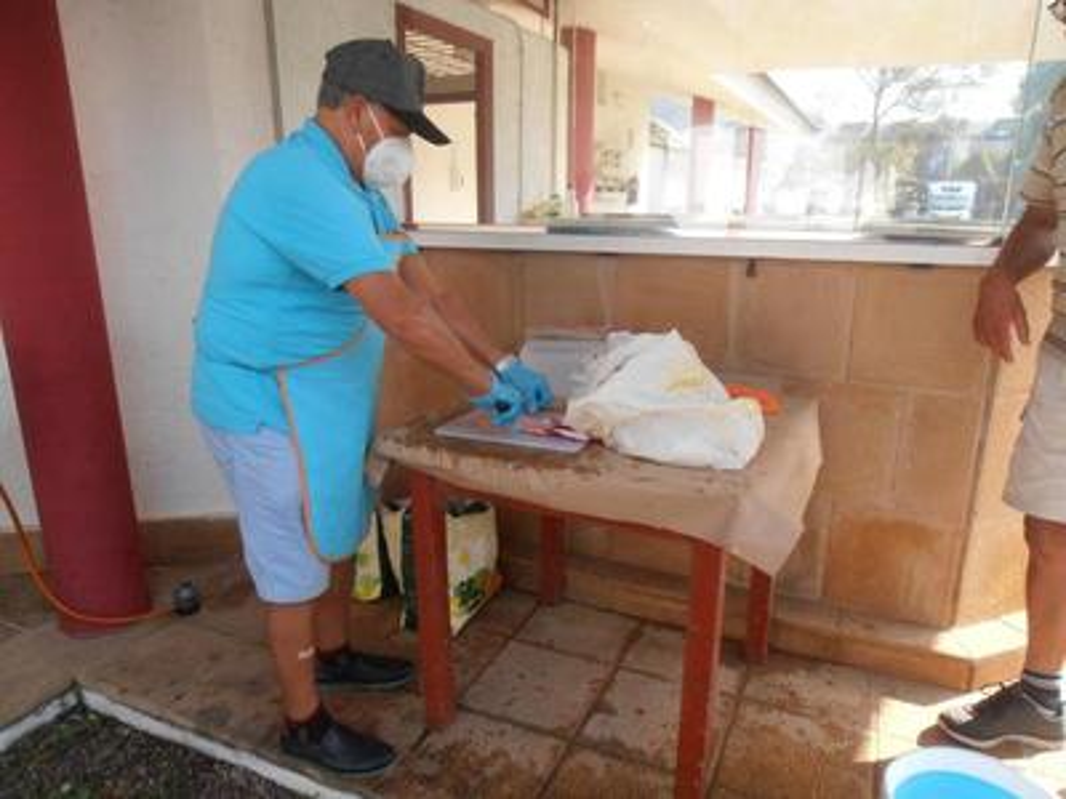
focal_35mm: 24
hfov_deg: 71.6
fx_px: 739
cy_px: 400
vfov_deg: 56.8
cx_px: 533
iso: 200
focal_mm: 4.2
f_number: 3
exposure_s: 1/500
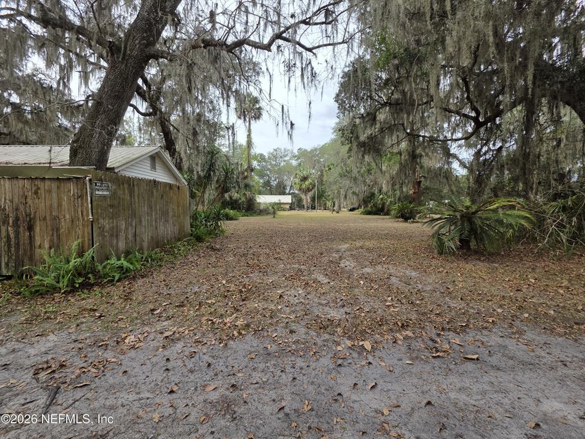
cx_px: 292
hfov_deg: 106.2
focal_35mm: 13
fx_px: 220
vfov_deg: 89.9
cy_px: 220
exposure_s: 1/633
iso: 40
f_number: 1.9
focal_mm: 2.2
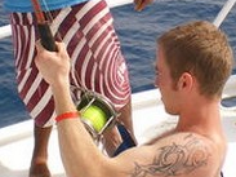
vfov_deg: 11.8
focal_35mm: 124
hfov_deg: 15.8
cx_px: 169
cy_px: -5
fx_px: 845
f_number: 4.6
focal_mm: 6.3
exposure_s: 1/500
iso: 50
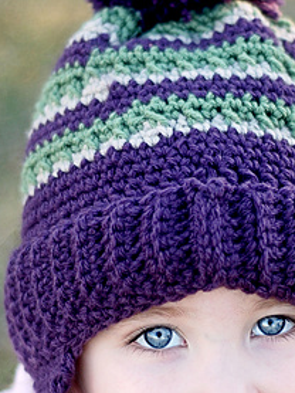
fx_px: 1942
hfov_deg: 8.7
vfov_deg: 11.5
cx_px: 182
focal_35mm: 171
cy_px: 304
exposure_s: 1/400
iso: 100
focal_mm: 50
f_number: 1.8
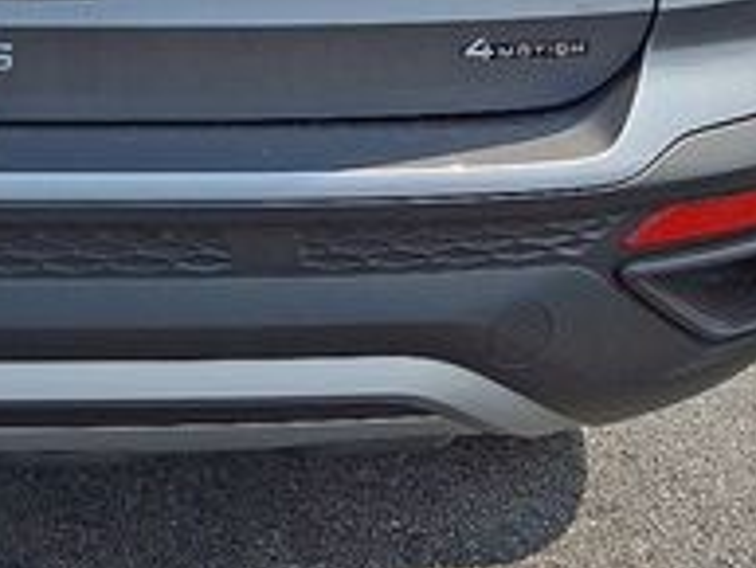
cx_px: -114
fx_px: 1814
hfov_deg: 22.0
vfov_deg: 16.7
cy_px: -200
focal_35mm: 83
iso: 25
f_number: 1.8
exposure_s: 1/1429
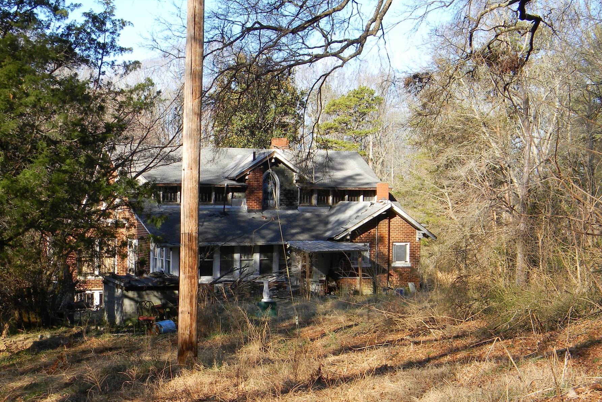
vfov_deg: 24.2
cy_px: 241
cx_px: 270
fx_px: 936
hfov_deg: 35.6
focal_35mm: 56
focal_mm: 8.6
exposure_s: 1/223
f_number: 3.9
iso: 80
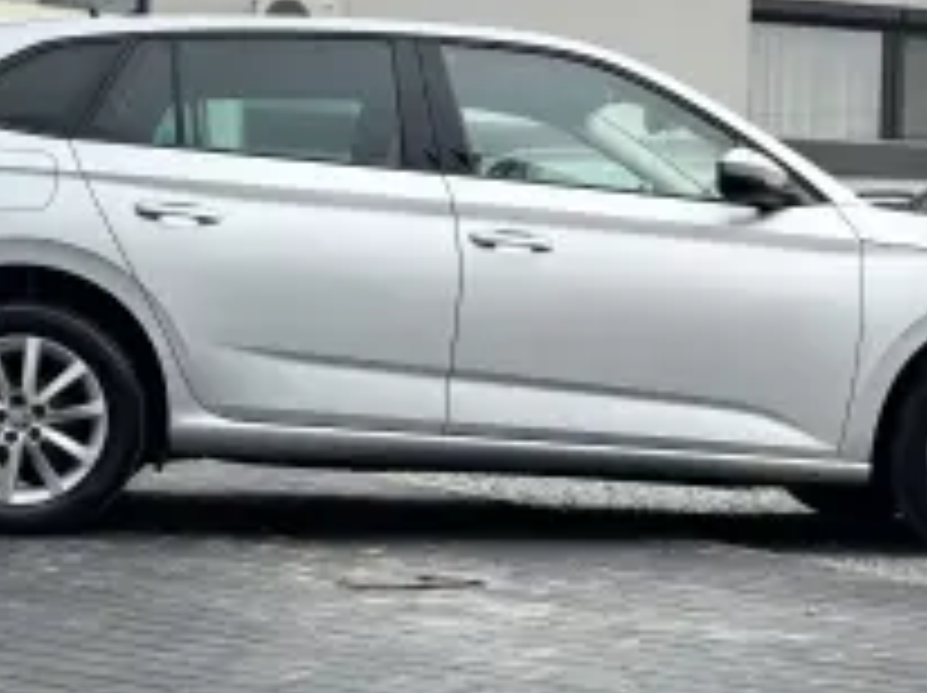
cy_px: 374
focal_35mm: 84
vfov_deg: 17.5
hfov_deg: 23.3
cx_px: 513
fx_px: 2247
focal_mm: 6.76
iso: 64
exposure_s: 1/184
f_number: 1.78
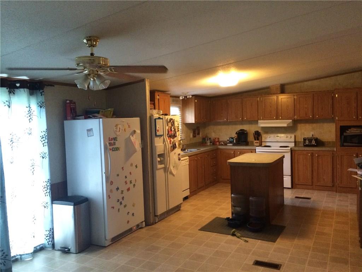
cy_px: 136
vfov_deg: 48.2
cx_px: 181
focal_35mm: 29
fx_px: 303
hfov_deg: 61.7
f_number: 2.2
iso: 250
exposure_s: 1/30
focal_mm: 4.15
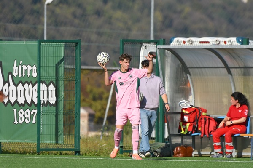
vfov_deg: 2.2
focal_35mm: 615
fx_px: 4318
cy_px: 84
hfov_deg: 3.4
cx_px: 126
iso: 220
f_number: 5.6
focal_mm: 410
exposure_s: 1/1600
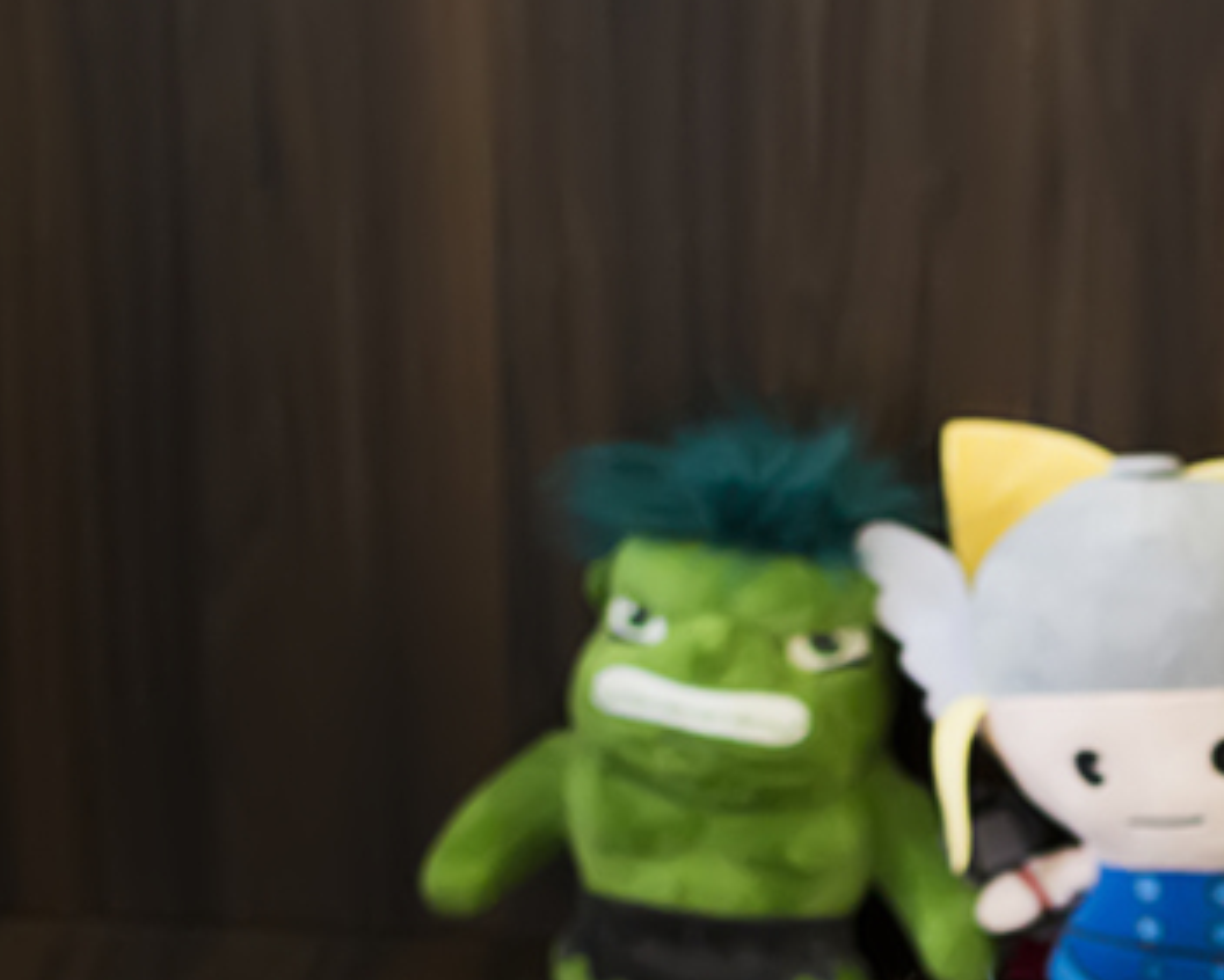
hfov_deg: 11.9
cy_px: 1340
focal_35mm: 160
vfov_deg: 9.5
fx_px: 5799
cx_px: 1363
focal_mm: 50
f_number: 3.2
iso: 1600
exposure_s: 1/160
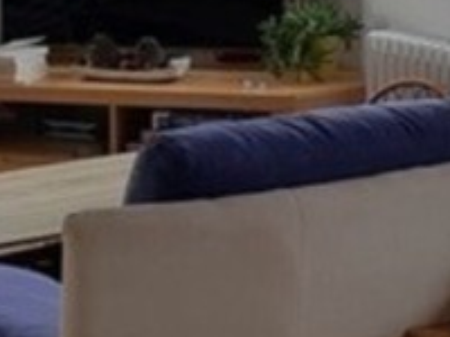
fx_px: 1794
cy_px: -36
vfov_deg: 10.6
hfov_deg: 14.3
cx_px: 225
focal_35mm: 138
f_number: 1.9
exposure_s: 1/126
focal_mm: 3.6
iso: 40
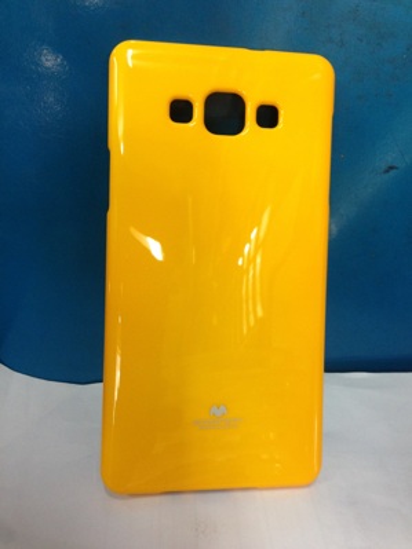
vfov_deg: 55.4
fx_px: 524
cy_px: 274
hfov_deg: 42.9
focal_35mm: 33
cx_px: 206
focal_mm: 4.12
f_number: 2.4
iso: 125
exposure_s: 1/20
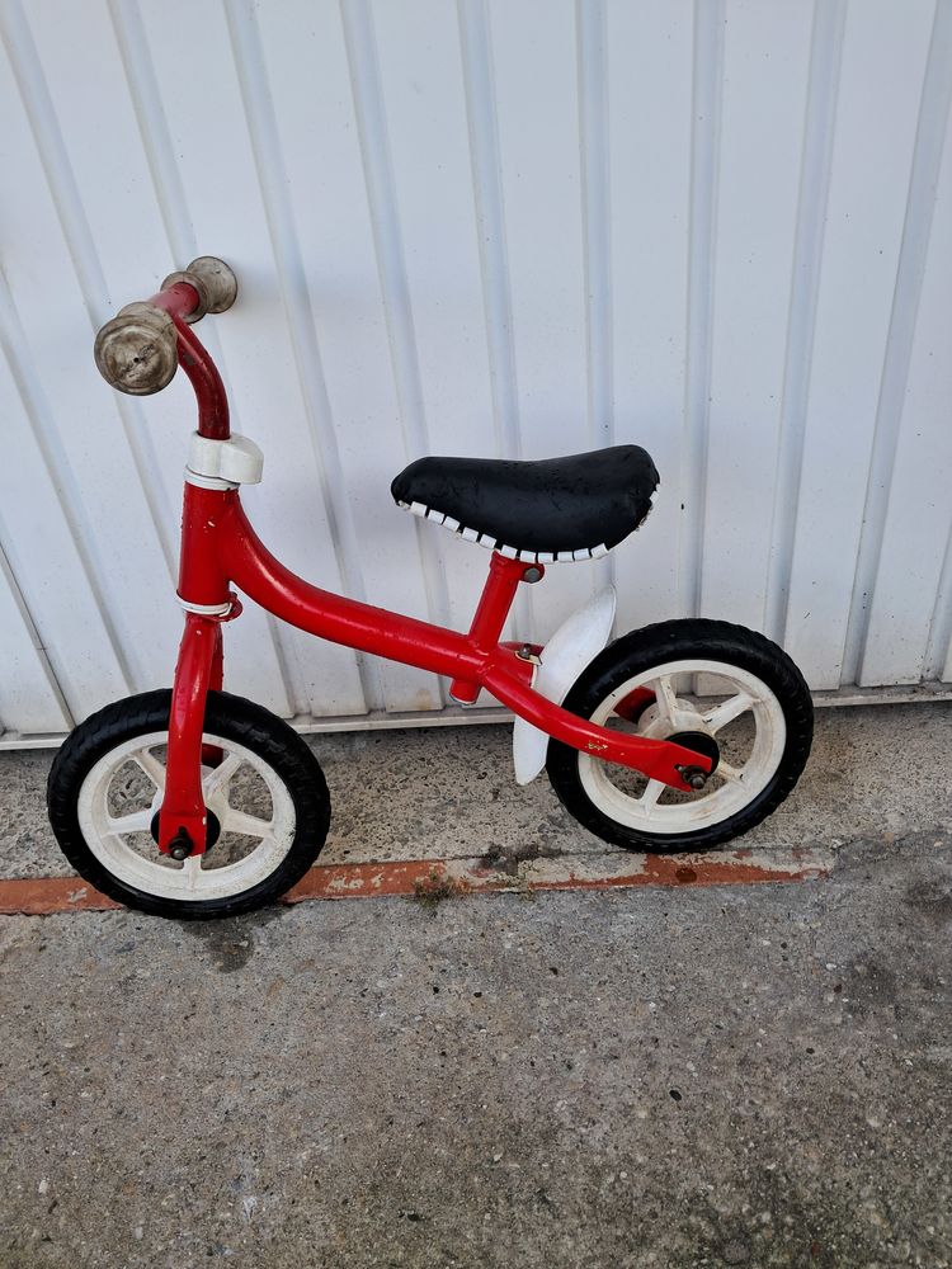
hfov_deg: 51.4
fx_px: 990
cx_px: 476
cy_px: 634
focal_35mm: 27
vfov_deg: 65.3
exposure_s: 1/100
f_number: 1.8
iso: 50
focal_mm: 4
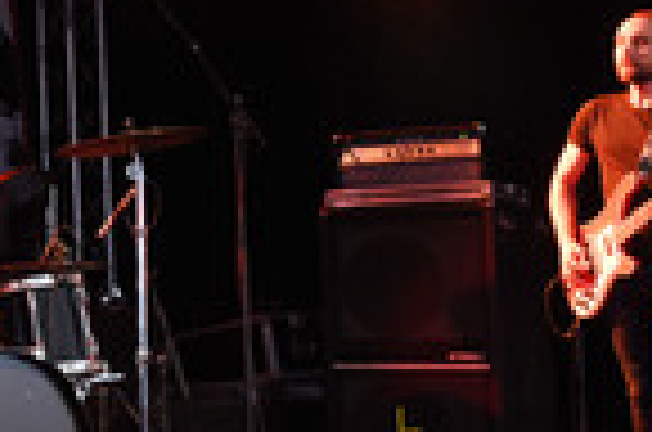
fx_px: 1916
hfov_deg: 18.4
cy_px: 108
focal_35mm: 106
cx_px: -115
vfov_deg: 12.8
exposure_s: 1/80
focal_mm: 34
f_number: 5.6
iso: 2500
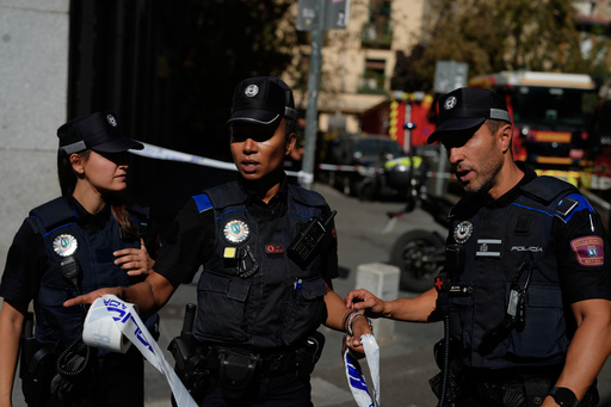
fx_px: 848
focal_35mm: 50
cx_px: 306
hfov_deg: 39.6
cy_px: 204
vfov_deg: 27.0
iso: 50
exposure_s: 1/3200
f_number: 2.8
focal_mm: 50
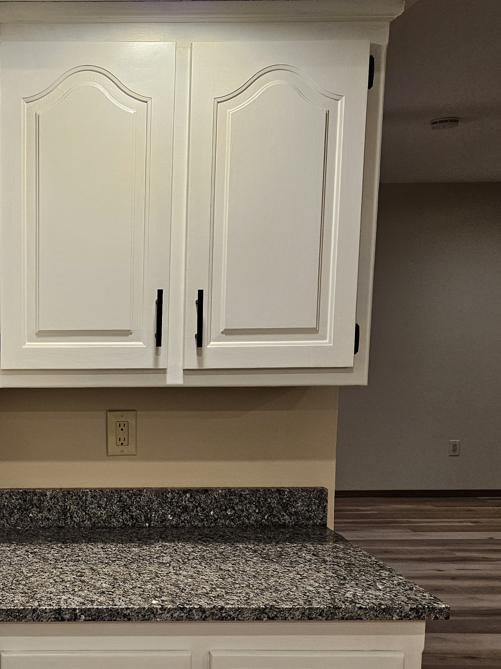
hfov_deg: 31.5
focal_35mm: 43
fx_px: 830
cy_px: 422
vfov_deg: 43.5
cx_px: 21
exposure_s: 1/120
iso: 200
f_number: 1.8
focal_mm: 5.4
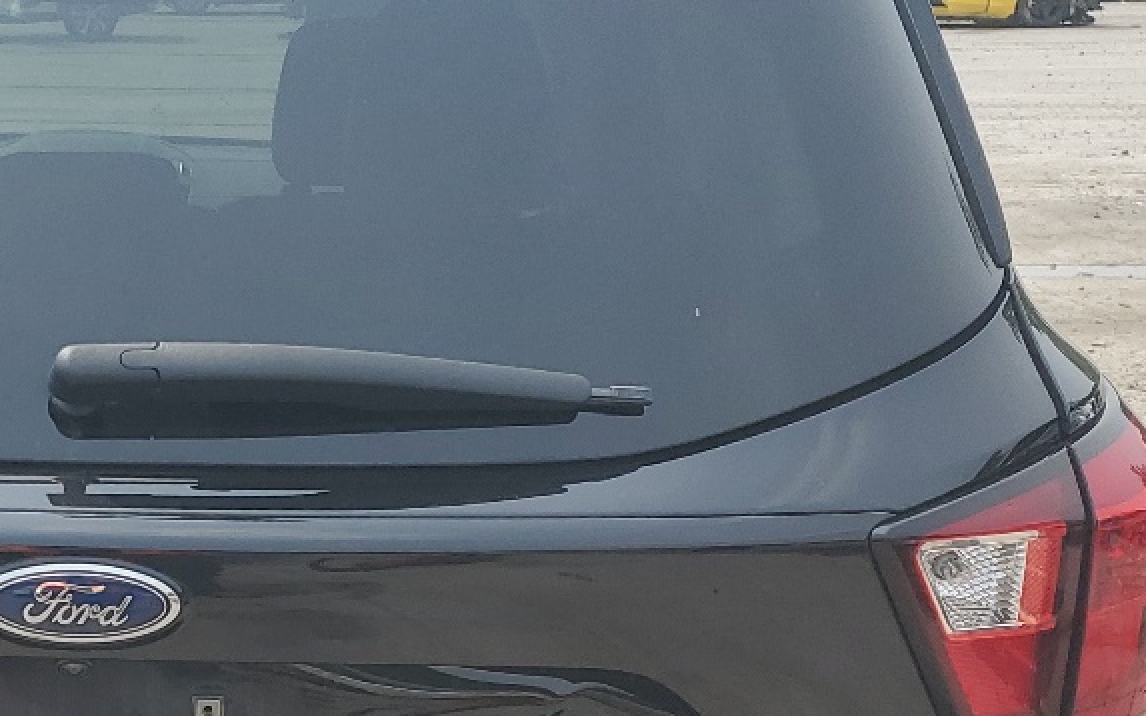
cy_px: 684
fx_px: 2405
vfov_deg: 16.6
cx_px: 30
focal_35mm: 77
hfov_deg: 25.6
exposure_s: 1/2500
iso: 50
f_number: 1.5
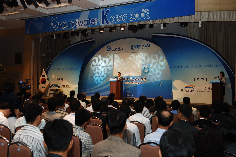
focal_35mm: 45
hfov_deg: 43.7
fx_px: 295
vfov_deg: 29.8
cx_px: 118
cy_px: 78
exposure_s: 1/50
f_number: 4.5
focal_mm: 30
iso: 400
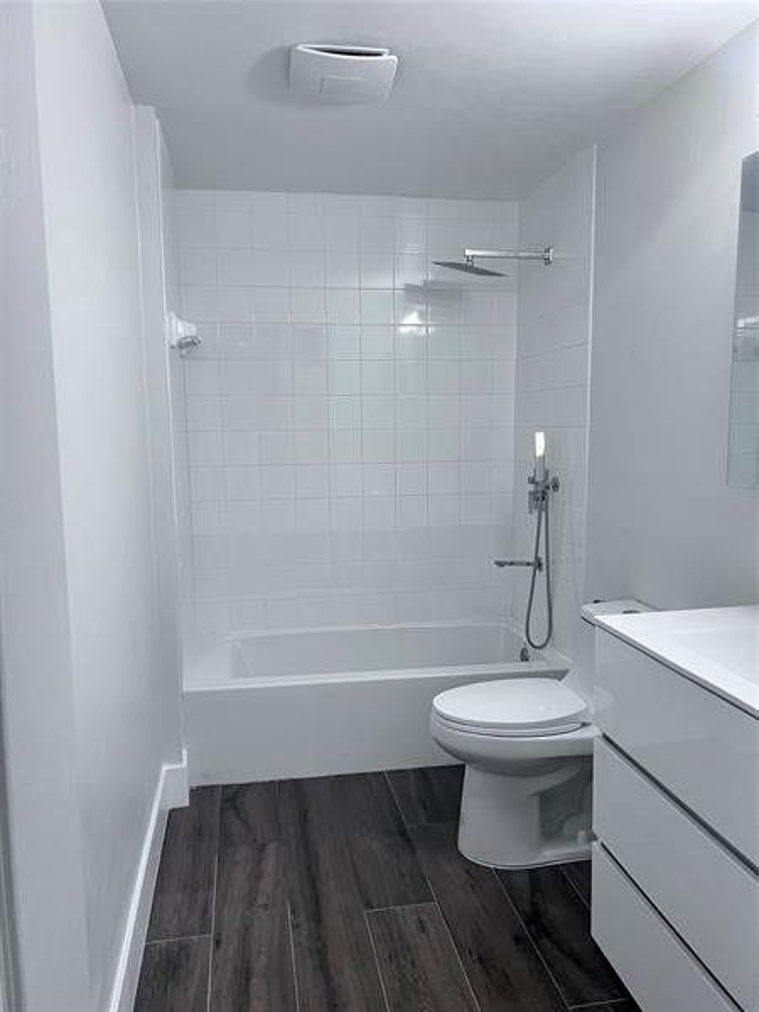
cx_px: 380
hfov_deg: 53.1
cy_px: 506
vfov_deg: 67.3
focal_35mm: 26
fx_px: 760
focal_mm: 5.7
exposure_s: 1/60
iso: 80
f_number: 1.5
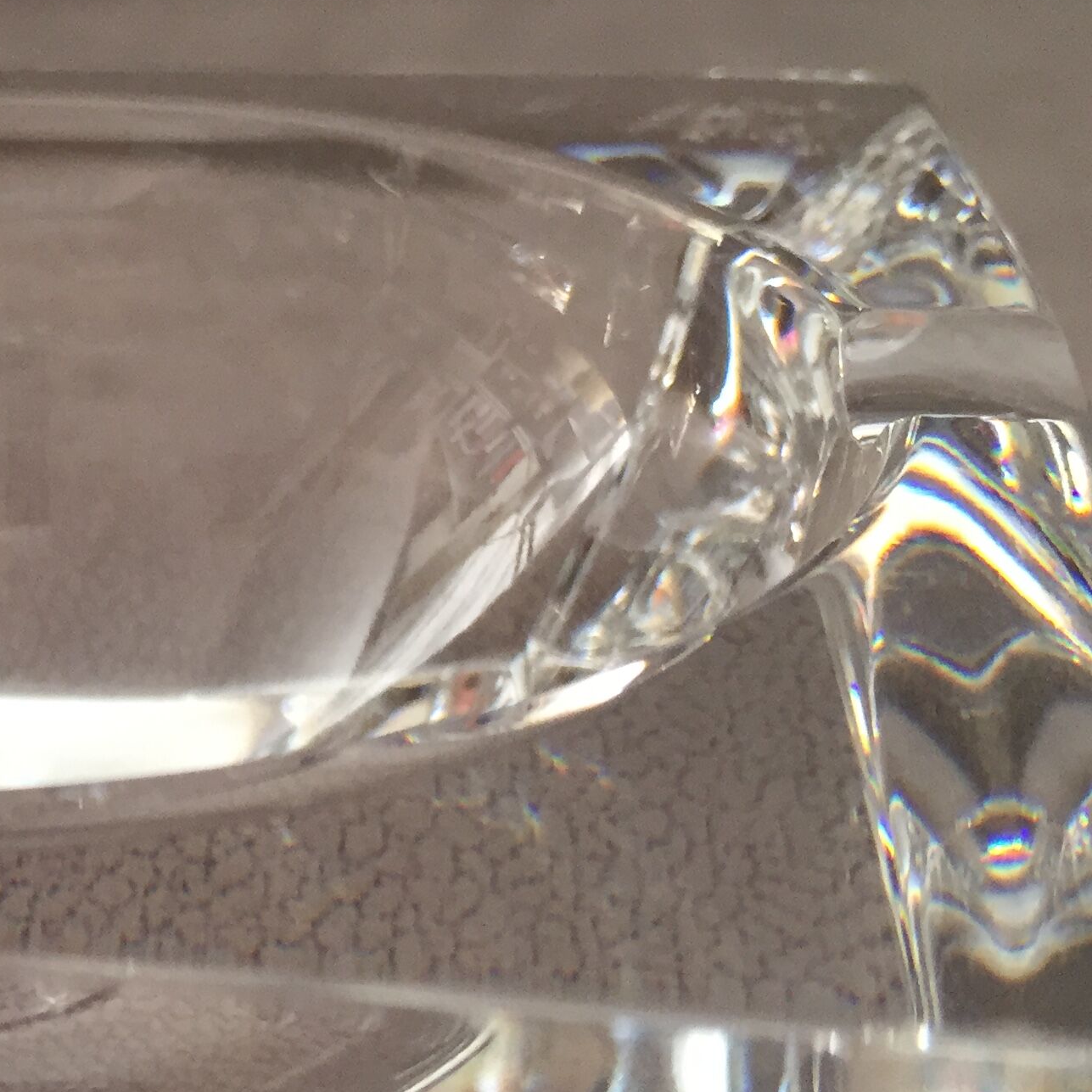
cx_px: -61
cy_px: 836
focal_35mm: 65
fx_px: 2320
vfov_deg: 26.1
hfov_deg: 24.9
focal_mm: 4.15
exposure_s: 1/33
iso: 64
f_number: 2.2
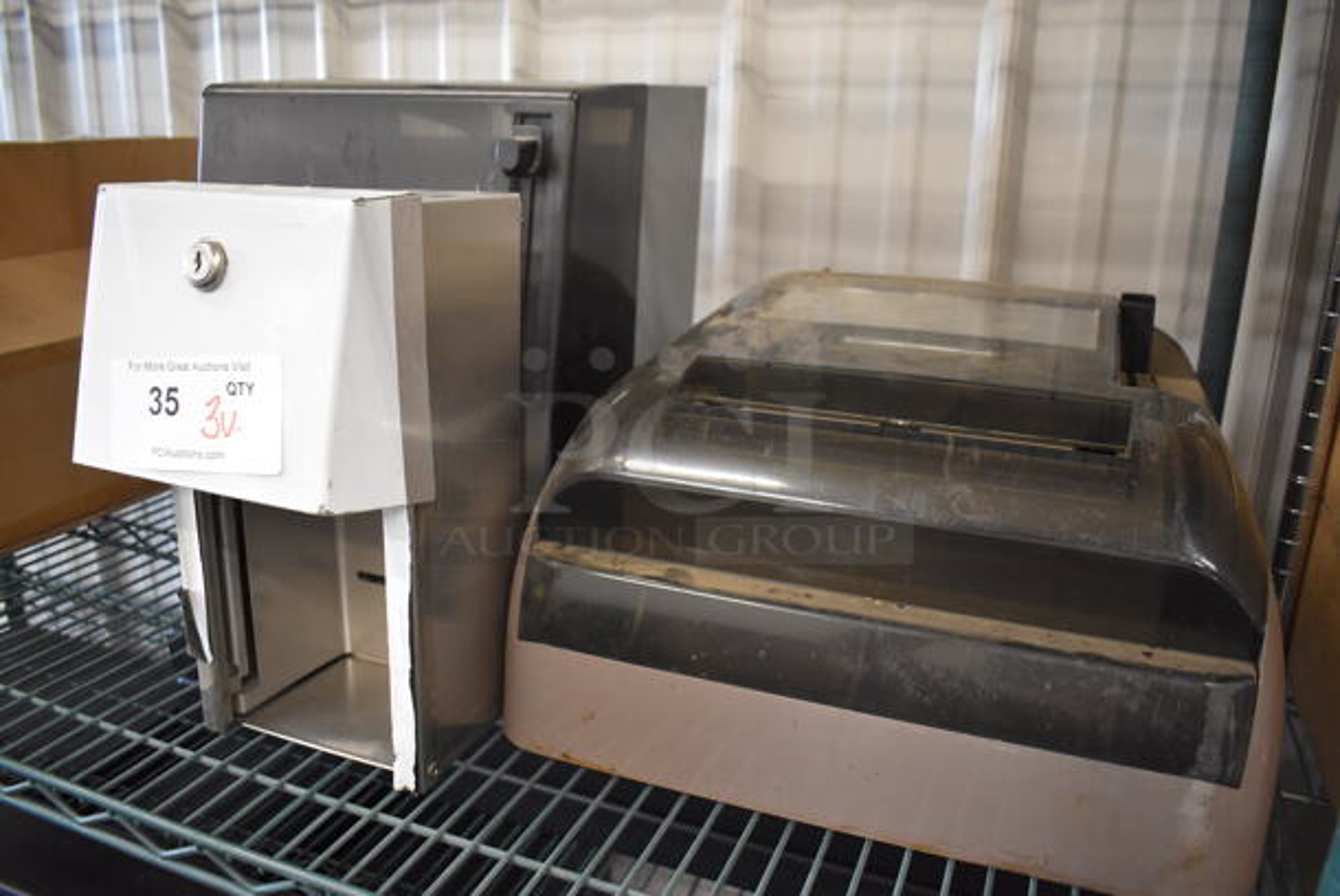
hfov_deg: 67.3
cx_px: 670
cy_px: 448
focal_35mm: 27
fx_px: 1006
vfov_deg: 48.0
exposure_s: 1/125
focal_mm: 18
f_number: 3.5
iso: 2200
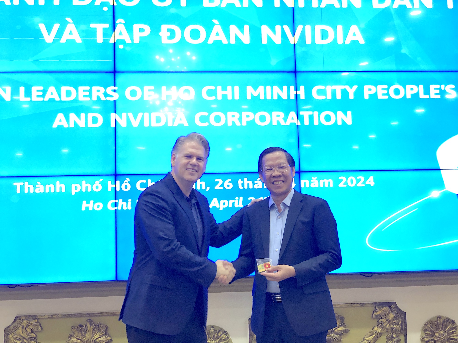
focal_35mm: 52
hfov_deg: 36.8
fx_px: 688
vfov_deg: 28.0
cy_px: 172
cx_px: 229
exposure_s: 1/30
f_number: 2.4
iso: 100
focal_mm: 6
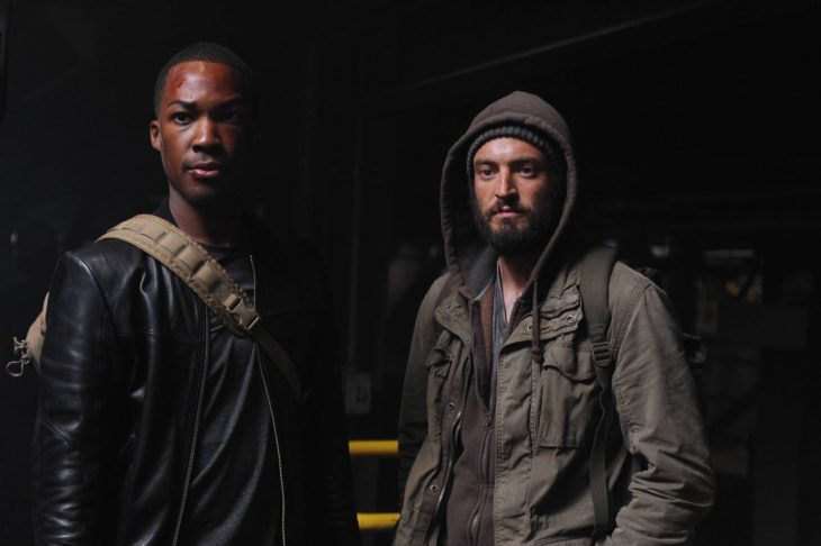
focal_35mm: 56
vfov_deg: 24.2
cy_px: 273
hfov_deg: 35.7
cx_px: 410
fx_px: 1276
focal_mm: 56
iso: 1600
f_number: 3.5
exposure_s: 1/250
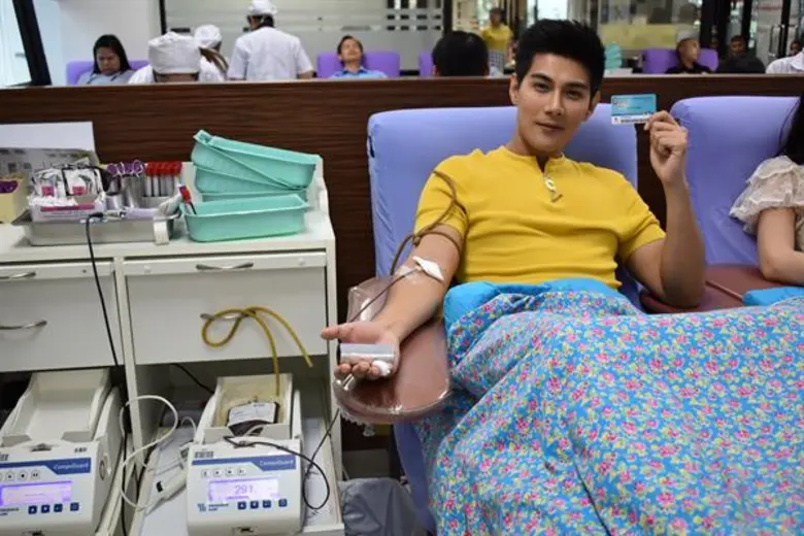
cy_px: 268
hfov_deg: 51.3
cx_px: 402
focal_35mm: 38
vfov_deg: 35.5
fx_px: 837
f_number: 4.5
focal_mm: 25
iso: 400
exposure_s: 1/80
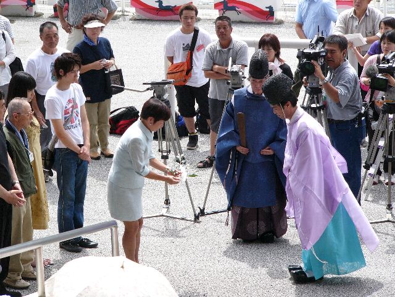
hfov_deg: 12.2
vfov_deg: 9.2
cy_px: 148
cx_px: 198
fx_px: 1849
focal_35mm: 162
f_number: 2.8
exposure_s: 1/1000
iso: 100
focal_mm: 27
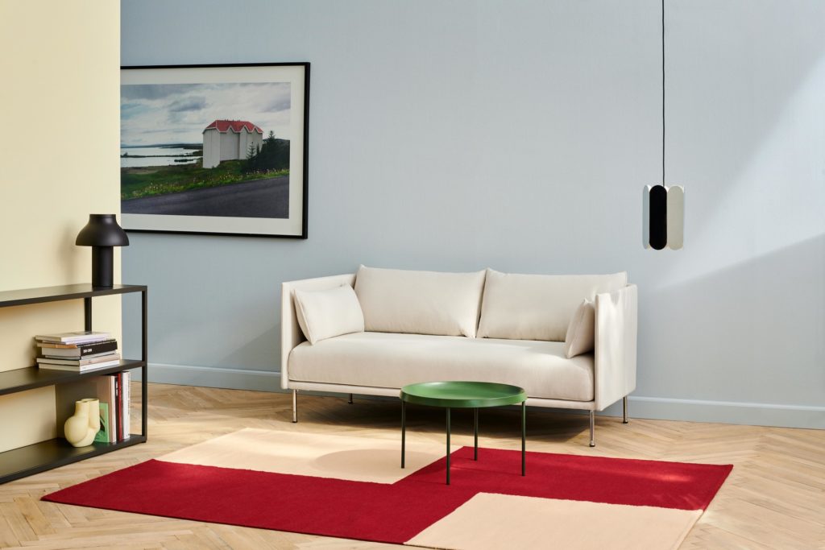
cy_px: 275
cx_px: 412
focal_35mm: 58
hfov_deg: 34.5
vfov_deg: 23.4
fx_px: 1329
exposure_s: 1/6
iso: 200
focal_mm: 58
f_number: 11
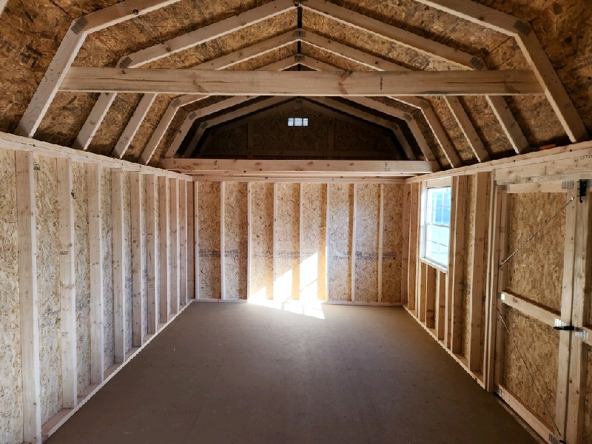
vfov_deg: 58.9
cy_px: 222
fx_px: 393
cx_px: 296
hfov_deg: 73.9
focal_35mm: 23
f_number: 1.8
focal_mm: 5.4
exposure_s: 1/60.2
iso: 25
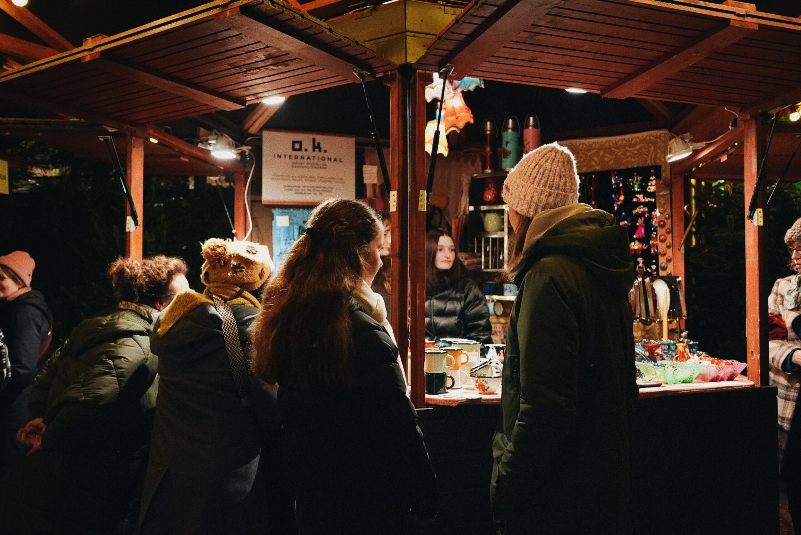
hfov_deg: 54.4
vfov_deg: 37.9
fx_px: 779
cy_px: 268
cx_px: 400
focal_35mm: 35
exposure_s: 1/160
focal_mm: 35
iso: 12800
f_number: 4
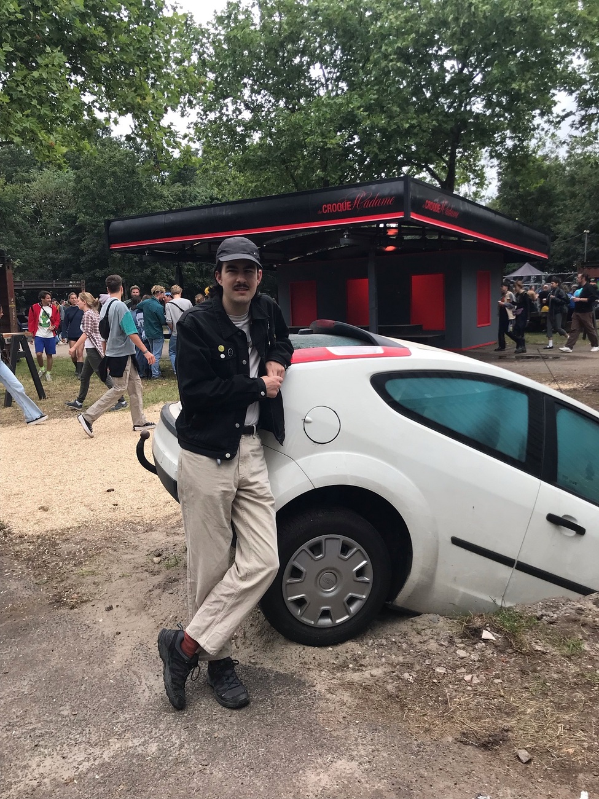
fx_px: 646
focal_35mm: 28
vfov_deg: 63.4
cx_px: 300
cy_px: 400
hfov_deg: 49.7
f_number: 1.8
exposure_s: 1/493
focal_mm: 3.99
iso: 20
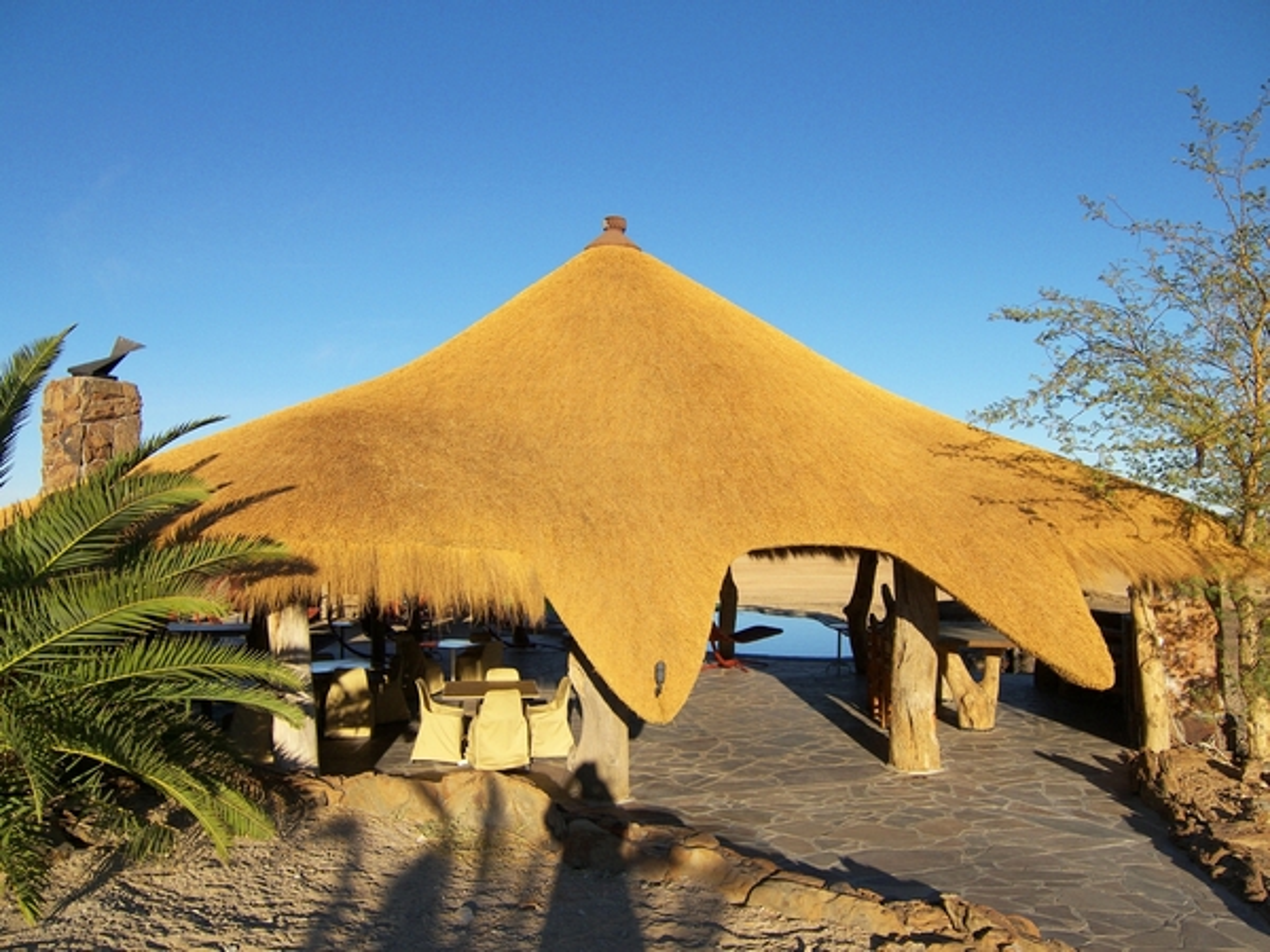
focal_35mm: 27
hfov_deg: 65.3
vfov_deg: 51.4
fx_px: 991
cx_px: 635
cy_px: 476
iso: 50
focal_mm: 5.7
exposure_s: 1/800
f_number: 2.8
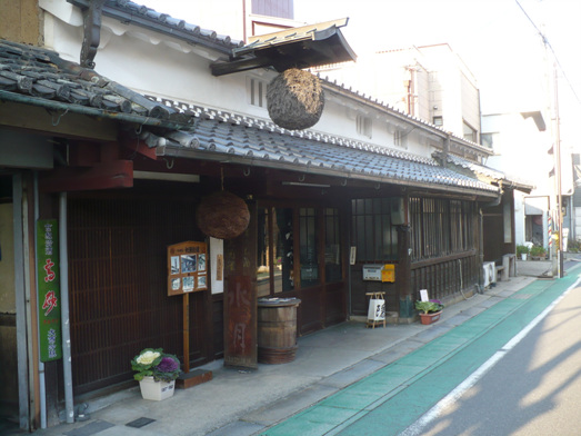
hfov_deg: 50.1
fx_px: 621
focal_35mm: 37
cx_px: 290
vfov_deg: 38.7
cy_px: 218
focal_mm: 6.1
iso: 100
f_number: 2.8
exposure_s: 1/125
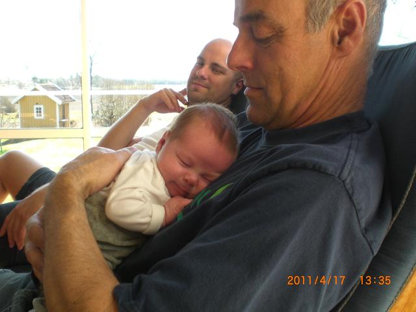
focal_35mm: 38
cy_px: 156
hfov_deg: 49.0
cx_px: 208
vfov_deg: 37.7
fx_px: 457
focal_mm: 6.3
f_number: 3.1
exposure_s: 1/250
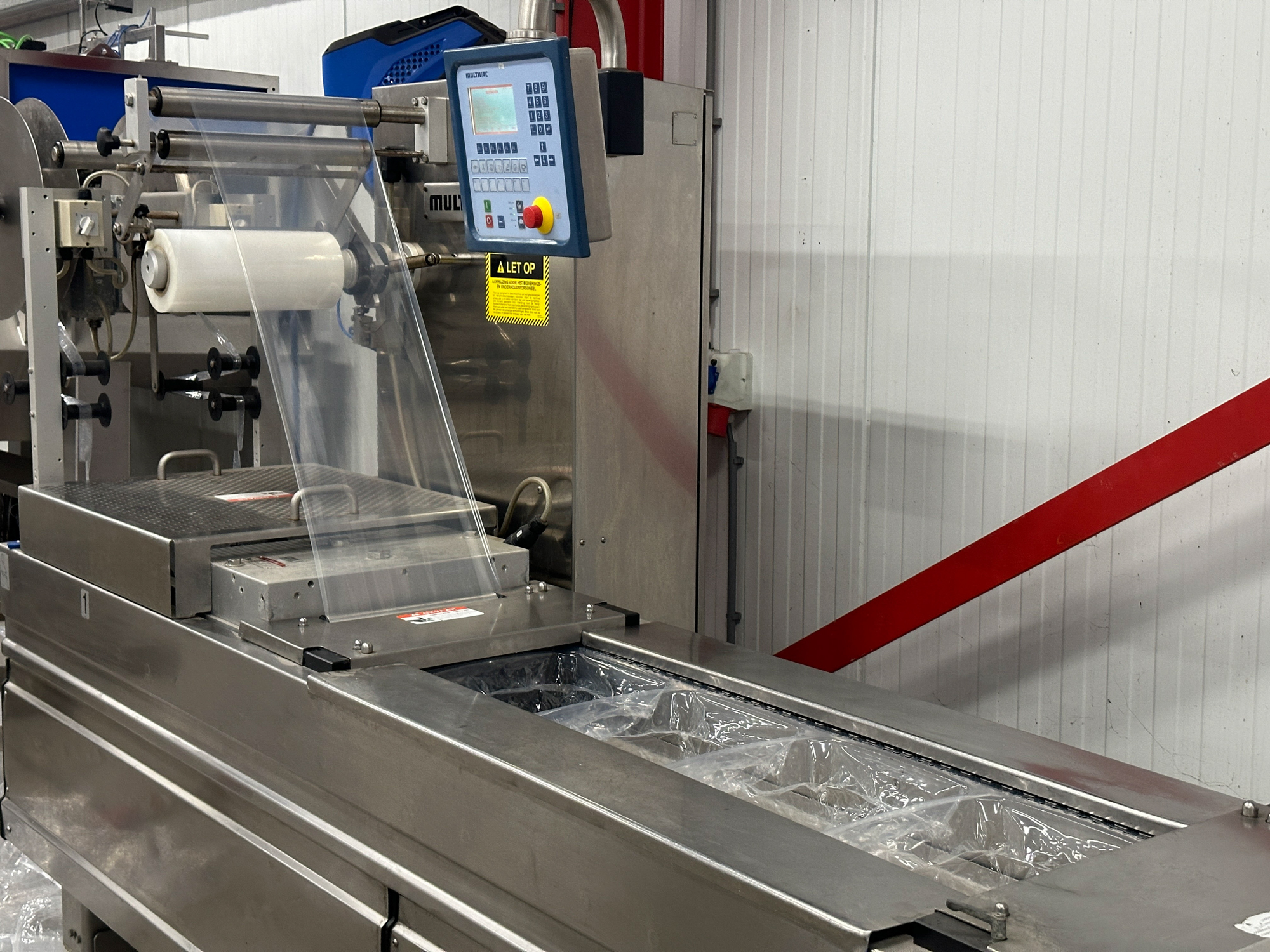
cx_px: 635
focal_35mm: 48
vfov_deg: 30.3
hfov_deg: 39.7
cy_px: 476
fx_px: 1761
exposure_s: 1/50
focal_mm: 6.86
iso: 250
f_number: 1.8
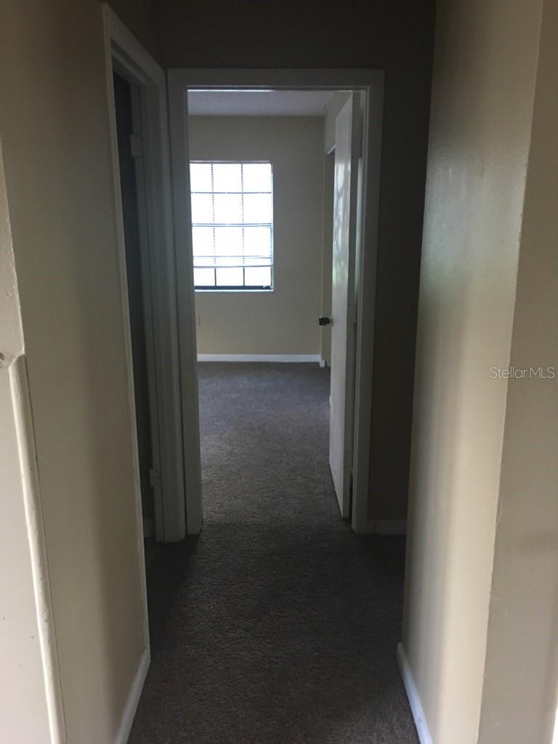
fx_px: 623
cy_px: 372
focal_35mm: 29
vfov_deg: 61.7
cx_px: 279
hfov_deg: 48.2
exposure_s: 1/24
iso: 200
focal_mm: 4.15
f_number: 2.2
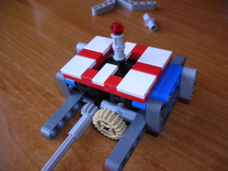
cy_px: 86
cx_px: 114
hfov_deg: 52.7
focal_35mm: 35
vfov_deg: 40.6
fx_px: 230
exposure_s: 1/30
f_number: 2.8
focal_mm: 5.8
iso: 50
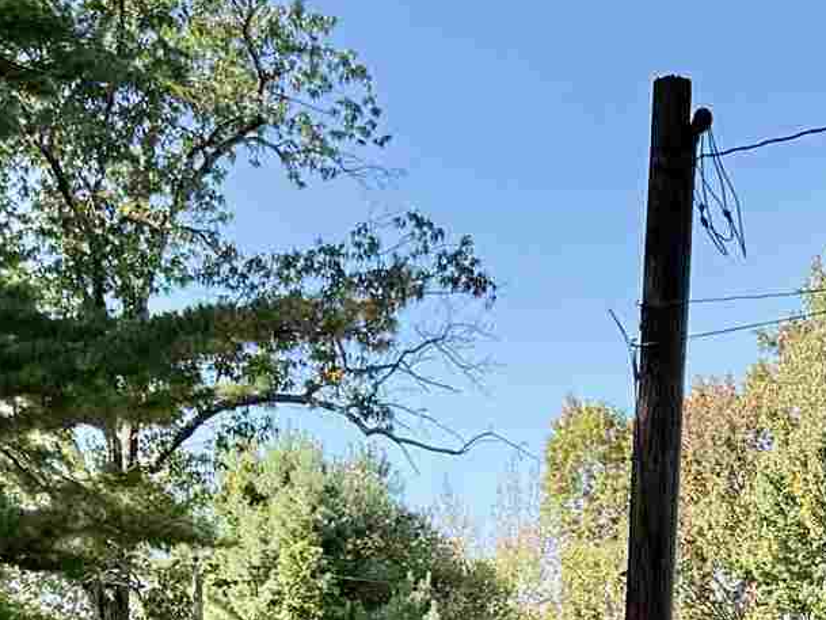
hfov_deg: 16.2
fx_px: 2888
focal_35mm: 121
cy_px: 1123
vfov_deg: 11.4
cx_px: 583
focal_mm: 6.76
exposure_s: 1/1156
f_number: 1.78
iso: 100
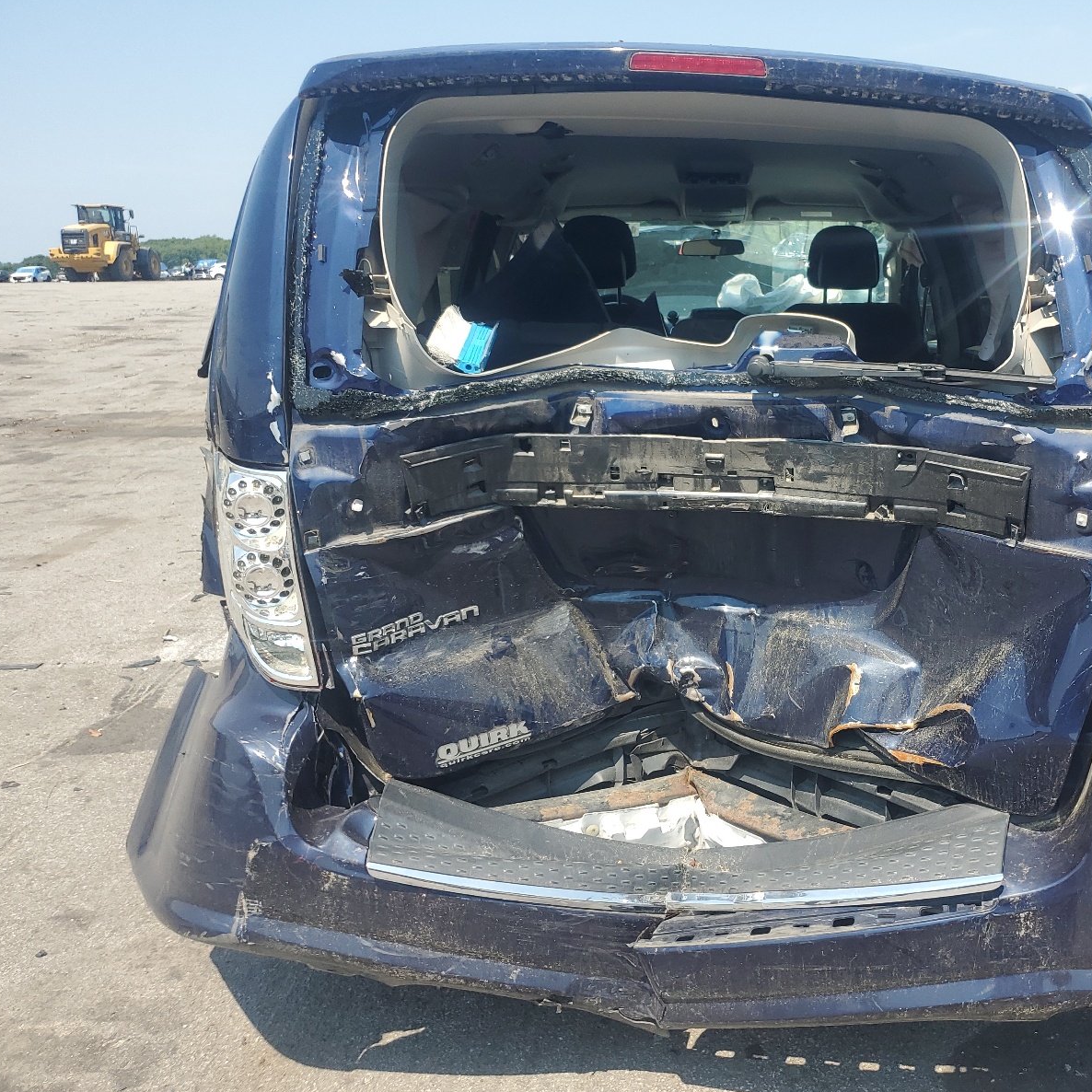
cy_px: 542
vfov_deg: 52.5
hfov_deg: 51.7
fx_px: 1106
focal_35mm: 31
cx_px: 715
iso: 50
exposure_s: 1/1429
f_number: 1.5
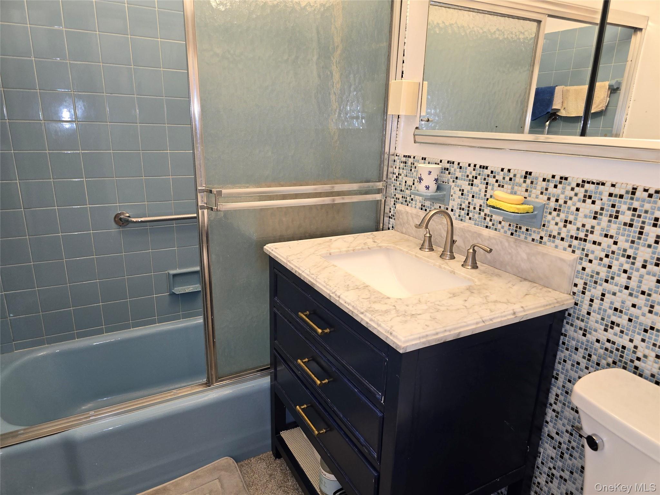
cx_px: 330
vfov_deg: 58.9
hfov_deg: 73.9
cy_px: 248
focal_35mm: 23
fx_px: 439
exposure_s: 1/60
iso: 100
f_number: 1.7
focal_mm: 6.3
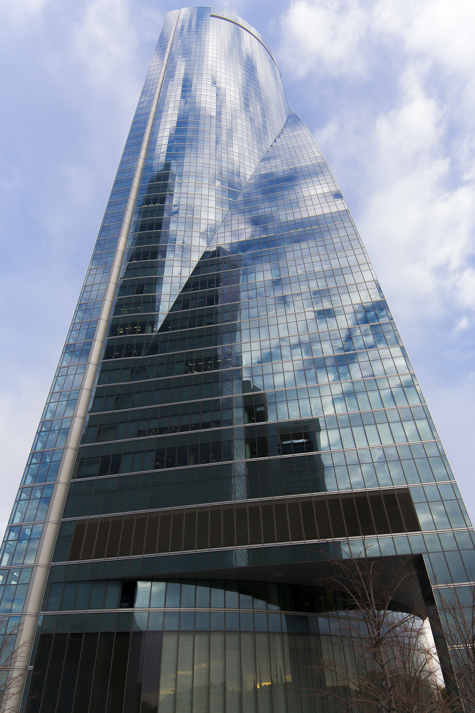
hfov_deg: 59.5
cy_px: 356
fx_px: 416
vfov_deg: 81.2
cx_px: 238
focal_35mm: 21
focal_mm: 14
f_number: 8
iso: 100
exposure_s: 1/50
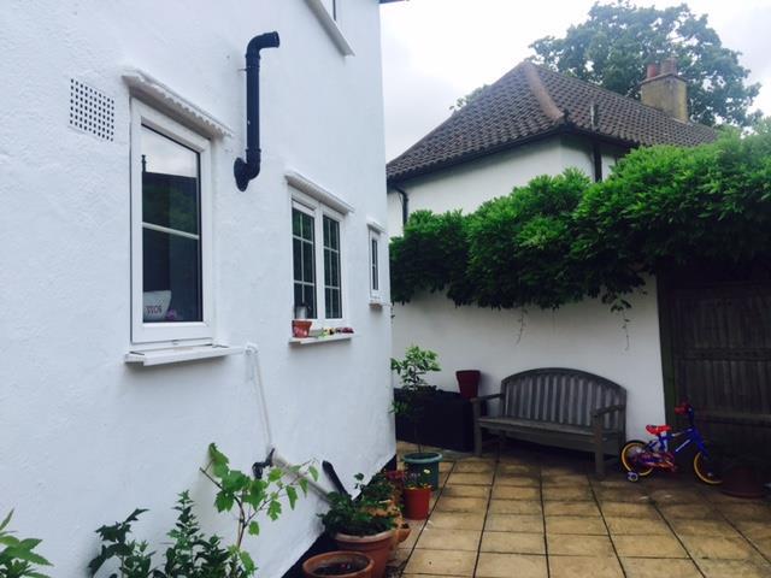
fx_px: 646
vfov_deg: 48.2
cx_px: 386
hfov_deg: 61.7
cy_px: 289
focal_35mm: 29
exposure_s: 1/989
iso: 32
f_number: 2.2
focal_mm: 4.15
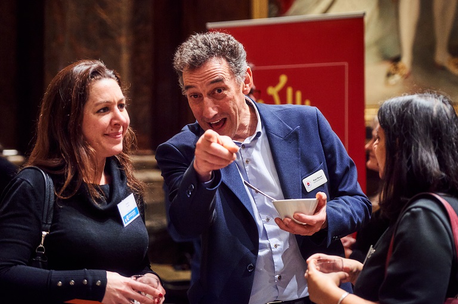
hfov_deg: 22.6
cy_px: 152
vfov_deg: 15.2
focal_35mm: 90
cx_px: 229
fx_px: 1144
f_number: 2.8
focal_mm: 90
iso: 2000
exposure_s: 1/250
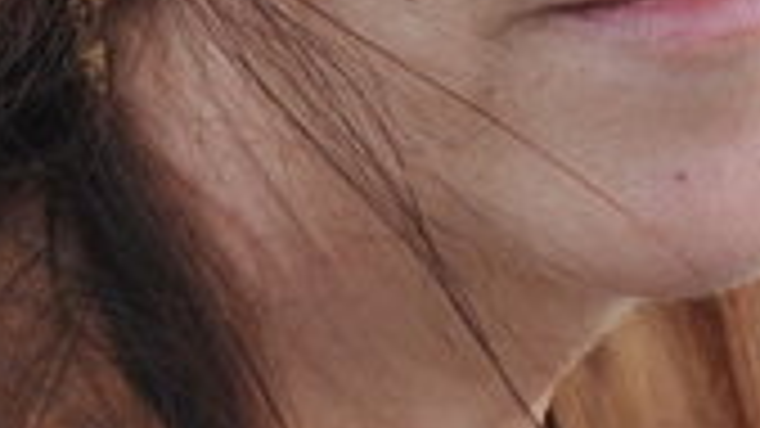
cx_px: 751
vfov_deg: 5.3
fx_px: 4594
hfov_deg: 9.4
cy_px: 72
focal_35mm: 228
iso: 400
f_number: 6.3
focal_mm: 34
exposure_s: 1/160
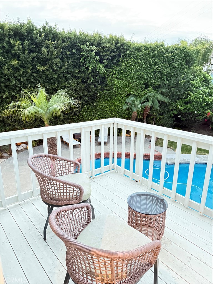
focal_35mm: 24
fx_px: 197
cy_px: 142
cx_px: 106
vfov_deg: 71.6
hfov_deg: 56.8
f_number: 1.78
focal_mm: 6.76
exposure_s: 1/24
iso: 1600
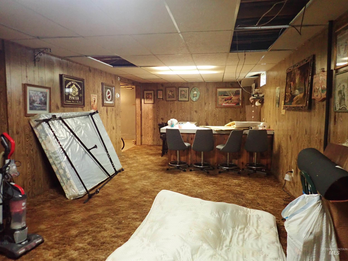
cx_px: 174
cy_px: 130
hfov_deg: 69.4
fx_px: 251
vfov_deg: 54.9
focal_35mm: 25
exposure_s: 1/25
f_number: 2
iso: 800
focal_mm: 4.5
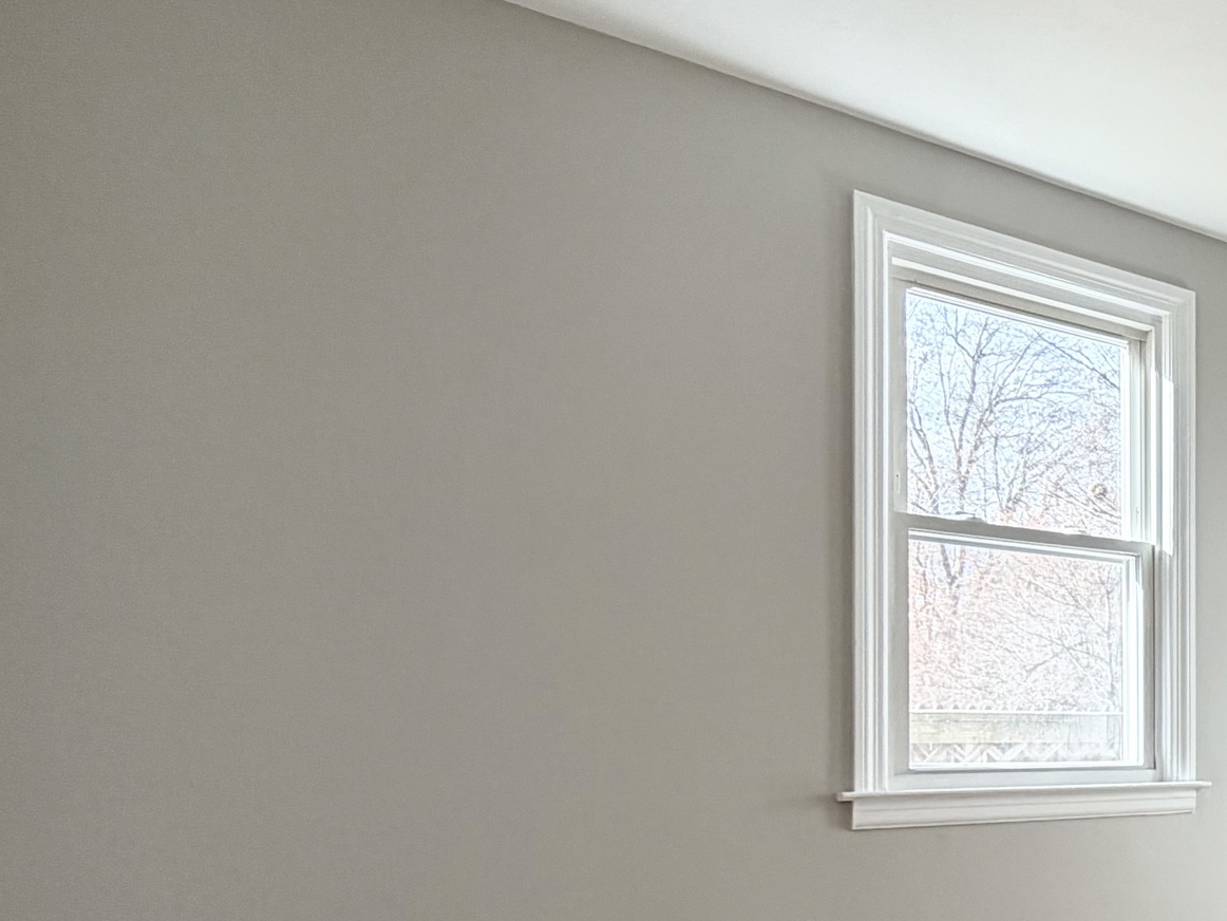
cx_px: 1584
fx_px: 1312
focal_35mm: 37
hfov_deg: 35.1
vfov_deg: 37.1
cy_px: 753
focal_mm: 2.22
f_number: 2.2
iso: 80
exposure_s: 1/121
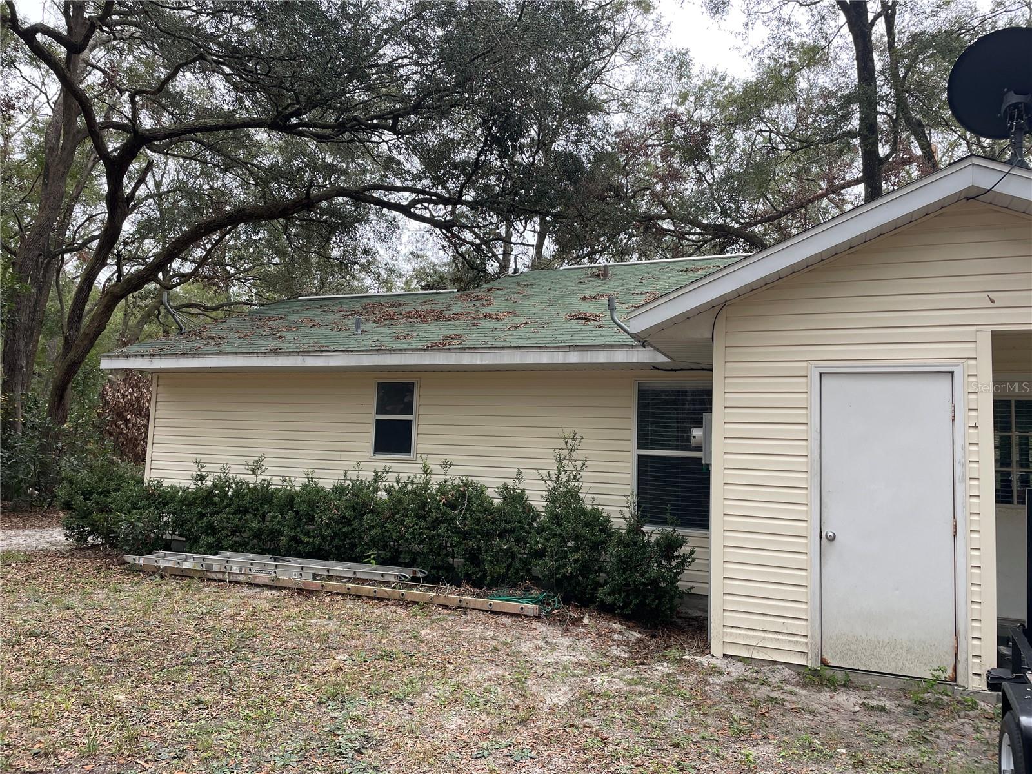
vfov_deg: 53.1
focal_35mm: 26
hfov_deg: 67.3
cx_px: 516
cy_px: 387
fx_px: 775
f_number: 1.6
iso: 32
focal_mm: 4.2
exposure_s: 1/278
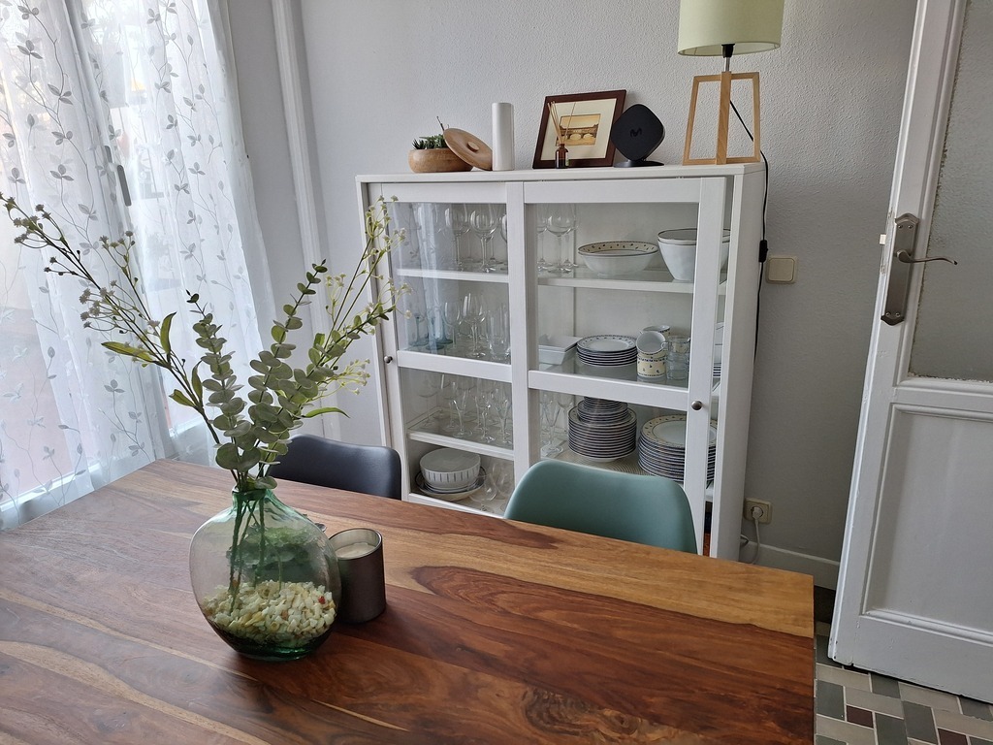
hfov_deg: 73.9
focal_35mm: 23
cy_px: 372
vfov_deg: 58.9
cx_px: 496
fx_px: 660
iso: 50
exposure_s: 1/100
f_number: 1.8
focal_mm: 5.54
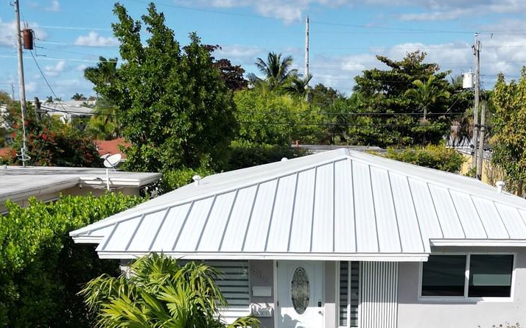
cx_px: 346
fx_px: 817
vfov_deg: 21.3
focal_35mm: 57
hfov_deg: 35.4
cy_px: 382
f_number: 1.7
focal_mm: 6.72
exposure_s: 1/4000
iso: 110
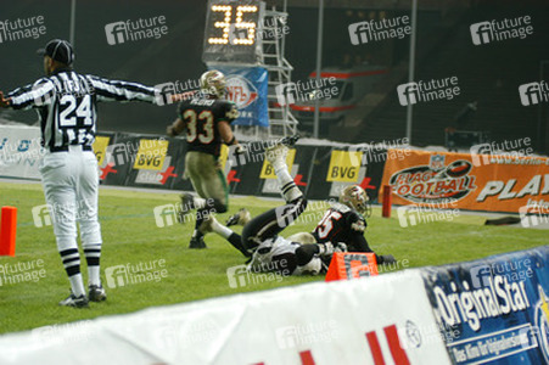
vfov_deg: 11.4
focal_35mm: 120
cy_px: 182
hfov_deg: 17.1
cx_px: 274
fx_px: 1829
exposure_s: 1/100
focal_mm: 80
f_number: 2.8
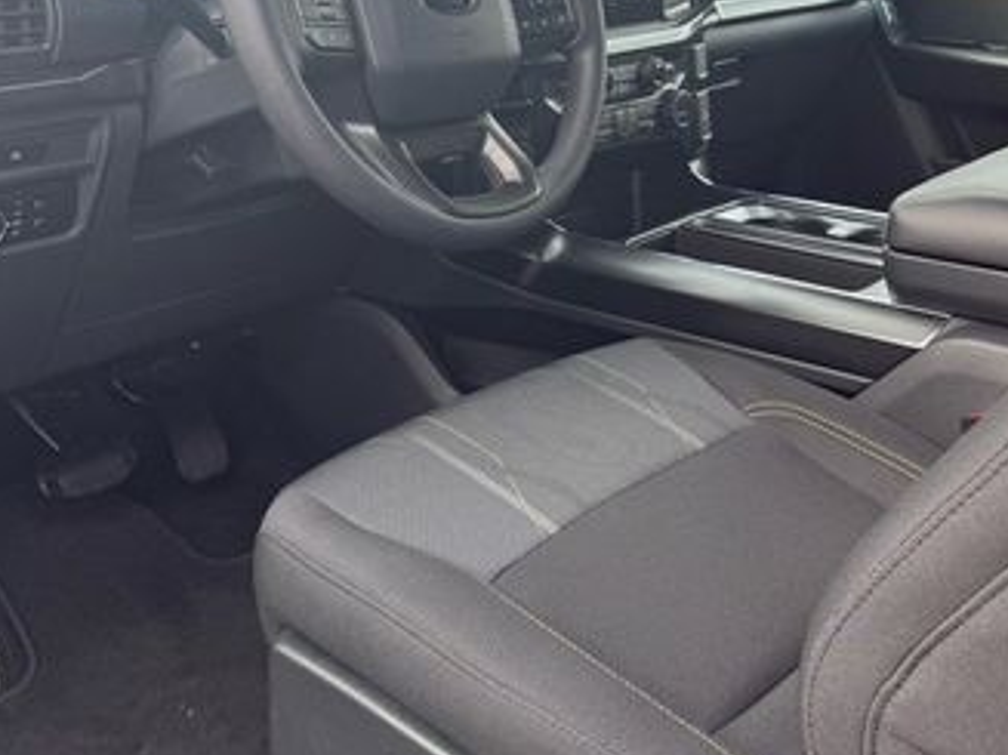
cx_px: 478
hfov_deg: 40.4
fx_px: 1368
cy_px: 213
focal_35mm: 47
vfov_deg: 30.5
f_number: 1.78
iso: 80
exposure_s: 1/167
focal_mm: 6.76
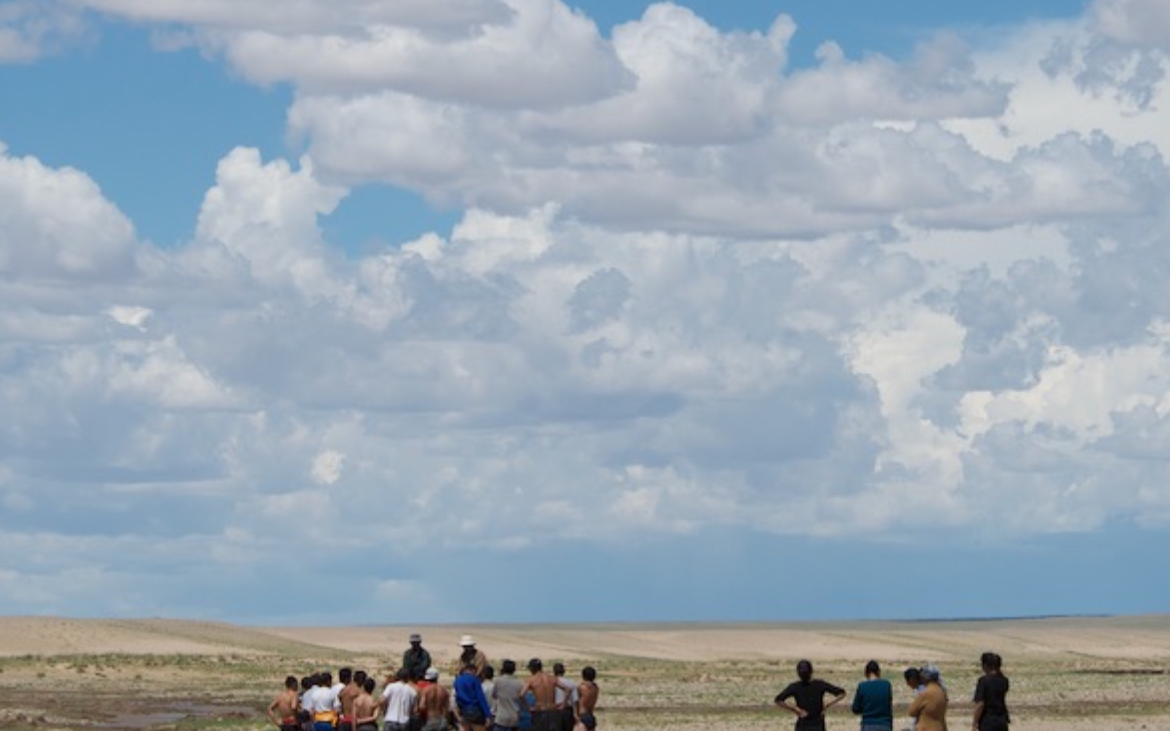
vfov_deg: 7.0
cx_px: 767
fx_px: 5993
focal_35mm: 188
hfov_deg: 11.1
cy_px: 335
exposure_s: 1/1250
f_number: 9
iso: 250
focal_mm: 80
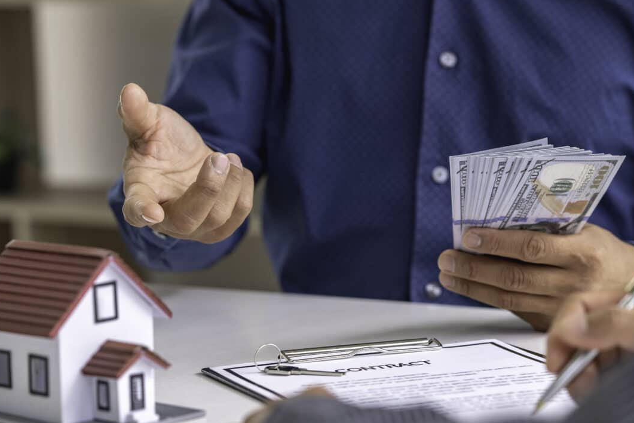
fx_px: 2167
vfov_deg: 11.1
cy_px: 291
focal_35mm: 123
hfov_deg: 16.6
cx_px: 374
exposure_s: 1/125
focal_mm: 85
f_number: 3.2
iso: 125
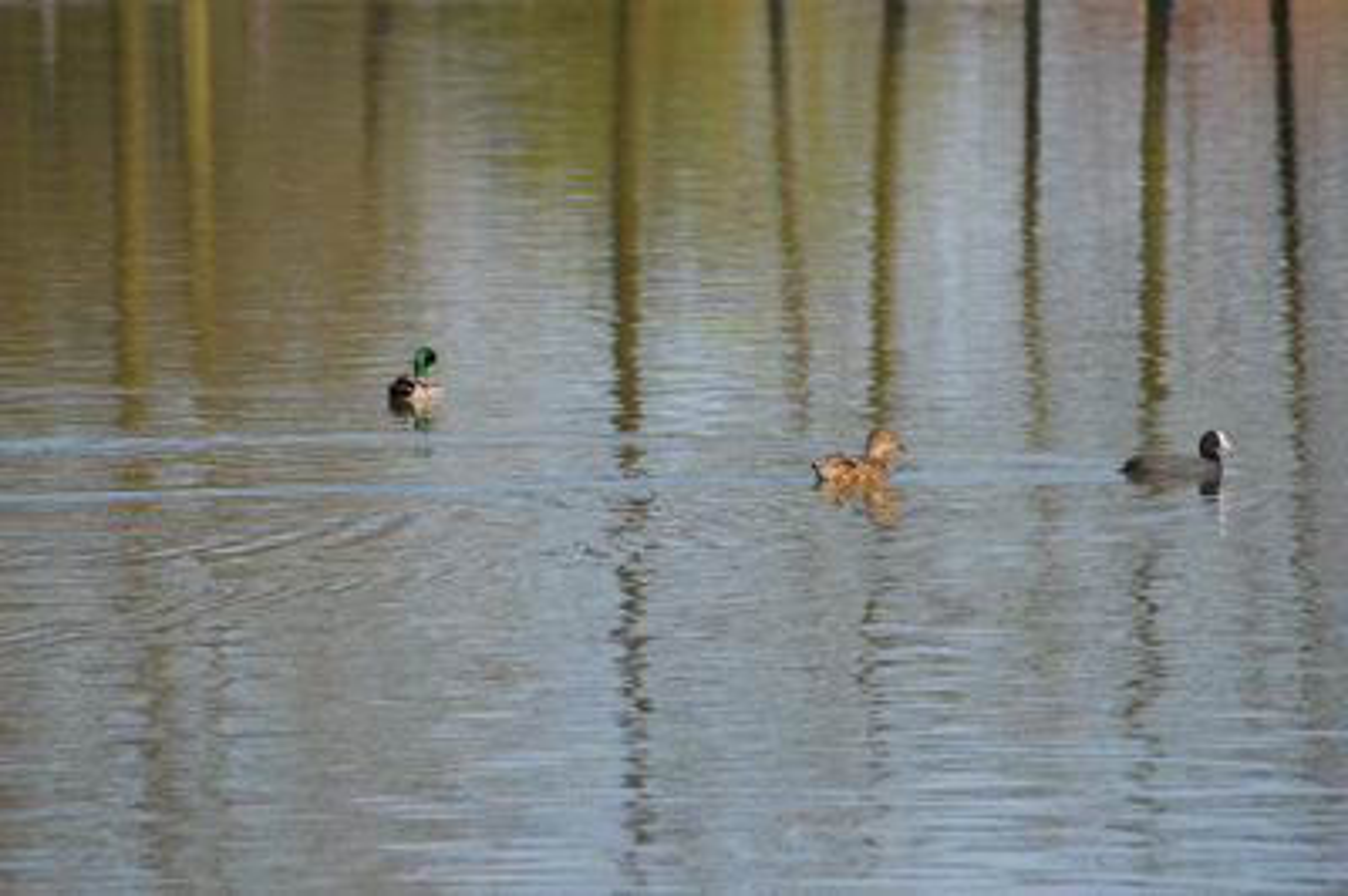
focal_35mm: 300
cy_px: 448
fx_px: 11224
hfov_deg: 6.9
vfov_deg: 4.6
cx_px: 674
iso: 400
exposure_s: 1/800
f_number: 6.3
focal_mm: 200
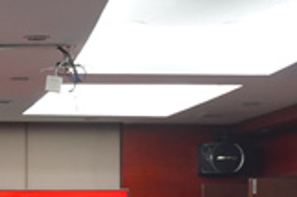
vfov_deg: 9.6
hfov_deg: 15.0
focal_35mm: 135
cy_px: 366
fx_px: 1113
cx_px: 22
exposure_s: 1/80
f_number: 5.6
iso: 2500
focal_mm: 31
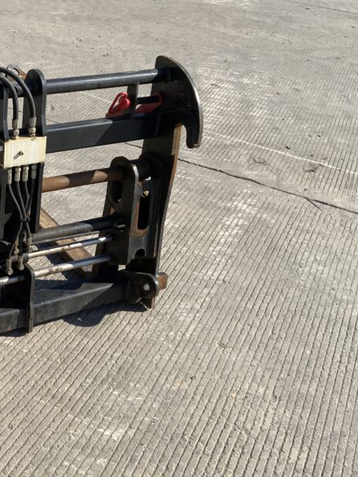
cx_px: 19
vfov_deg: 39.5
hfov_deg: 28.7
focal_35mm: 48
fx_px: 662
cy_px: 196
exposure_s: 1/1577
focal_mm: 3
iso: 16
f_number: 1.8
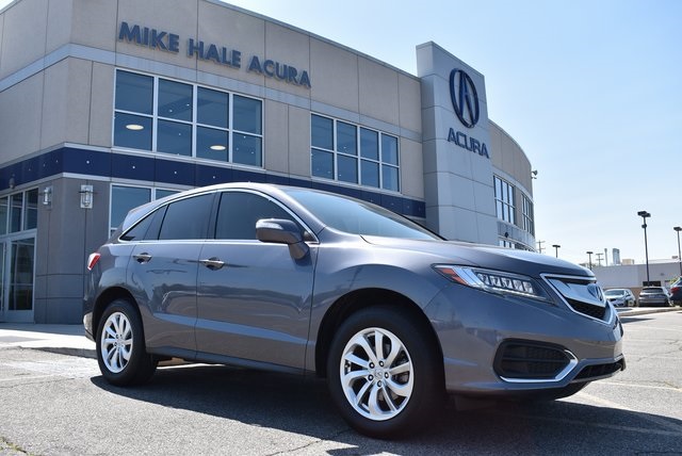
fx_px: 626
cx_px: 341
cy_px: 228
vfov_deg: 40.0
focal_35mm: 33
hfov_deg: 57.2
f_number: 8
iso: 100
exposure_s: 1/250
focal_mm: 22
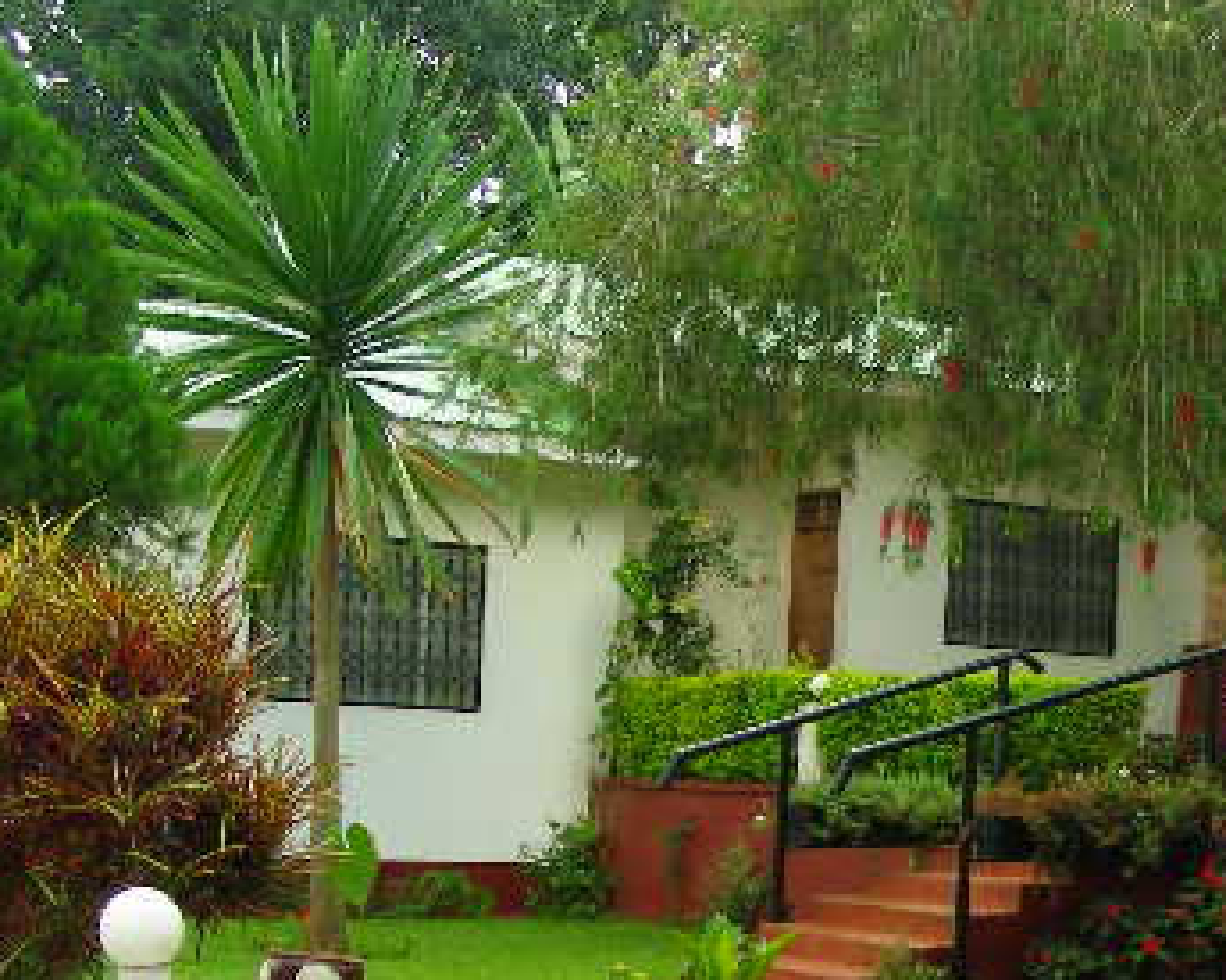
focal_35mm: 69
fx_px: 2503
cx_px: 1051
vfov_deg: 21.8
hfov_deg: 26.8
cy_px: 820
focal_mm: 6.3
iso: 50
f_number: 3.5
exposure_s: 1/111
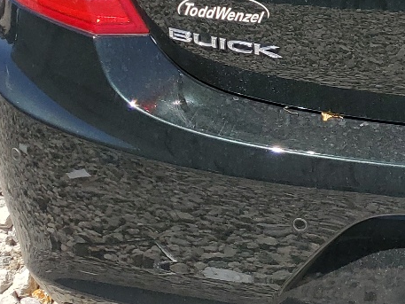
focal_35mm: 91
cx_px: 550
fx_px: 1065
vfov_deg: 15.9
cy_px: -16
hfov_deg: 19.6
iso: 50
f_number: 1.5
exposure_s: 1/3333
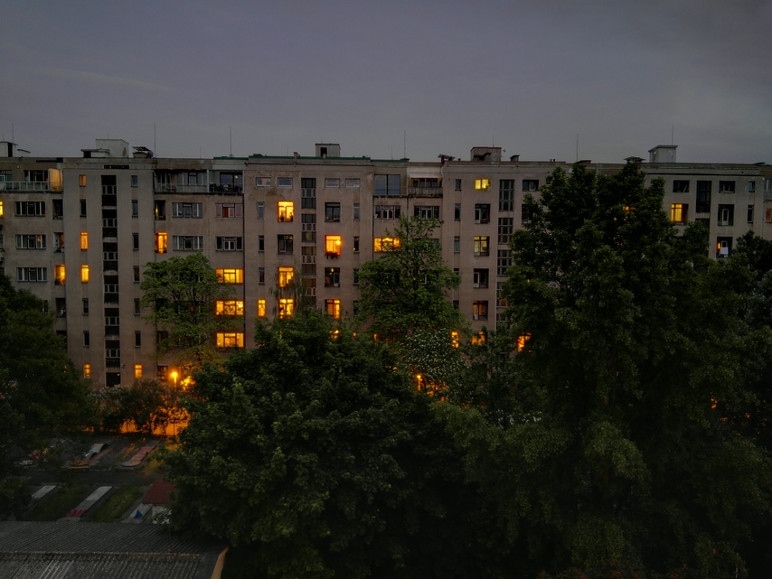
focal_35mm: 29
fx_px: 647
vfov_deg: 48.2
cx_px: 386
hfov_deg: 61.6
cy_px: 290
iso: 100
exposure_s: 14.5
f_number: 2
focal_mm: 3.8
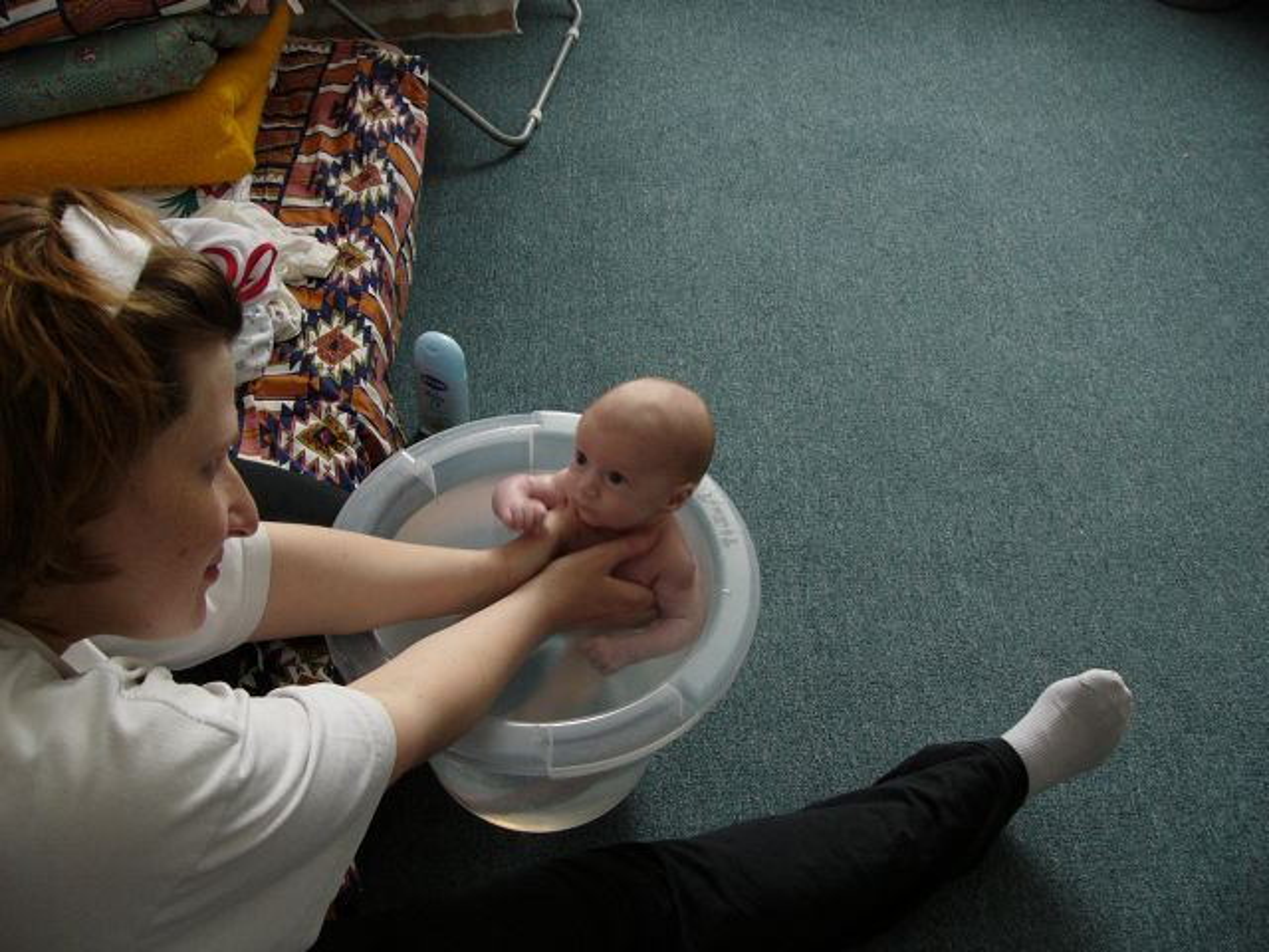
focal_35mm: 36
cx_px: 634
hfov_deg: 51.4
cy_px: 476
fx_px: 1320
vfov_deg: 39.7
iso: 100
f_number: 2.8
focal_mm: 6
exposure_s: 1/4
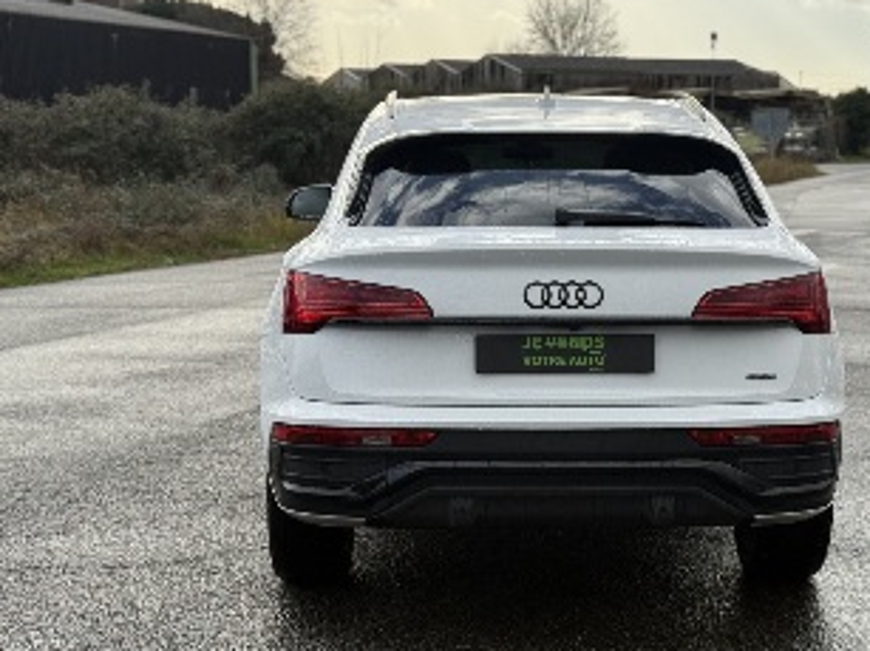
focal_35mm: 65
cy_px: 354
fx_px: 1633
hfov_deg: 29.7
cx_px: 541
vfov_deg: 22.6
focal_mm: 6.76
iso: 64
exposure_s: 1/2415
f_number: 1.78
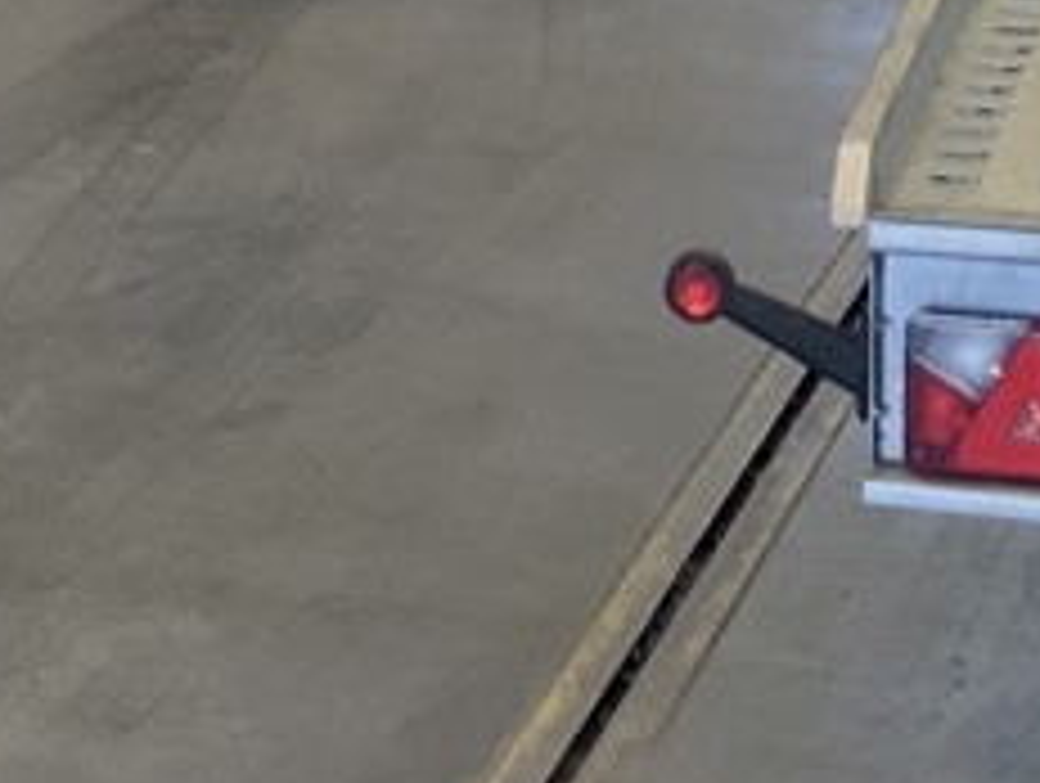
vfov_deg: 8.3
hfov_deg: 11.5
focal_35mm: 171
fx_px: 5146
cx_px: 561
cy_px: -814
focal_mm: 3
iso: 50
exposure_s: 1/60
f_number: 1.8
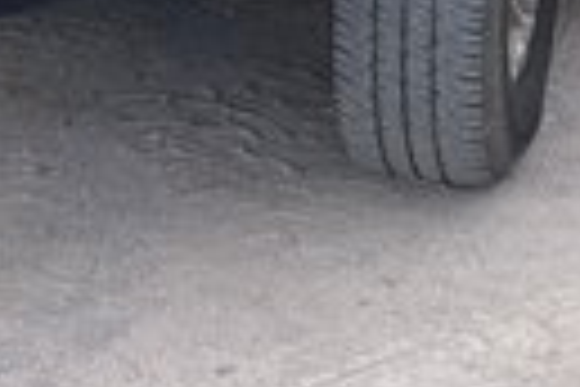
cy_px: -358
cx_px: 362
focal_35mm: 132
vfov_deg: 9.7
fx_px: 2127
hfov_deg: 15.5
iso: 32
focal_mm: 4.2
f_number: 1.6
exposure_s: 1/1949
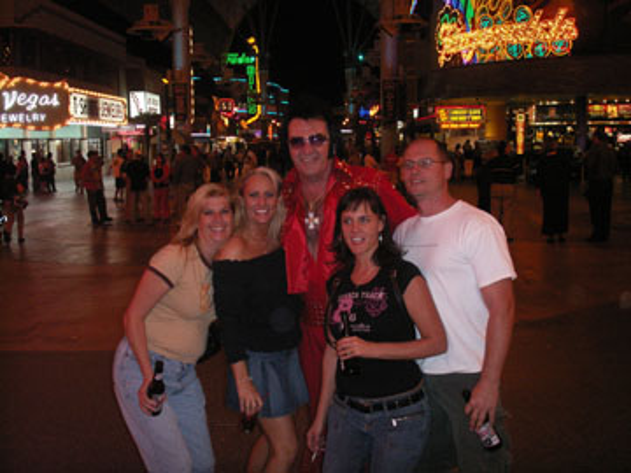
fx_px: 674
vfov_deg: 38.7
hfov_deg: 50.1
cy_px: 236
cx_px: 316
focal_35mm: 37
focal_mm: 7.7
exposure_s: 1/40
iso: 160
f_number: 3.5
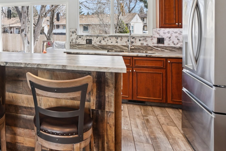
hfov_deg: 52.3
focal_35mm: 33
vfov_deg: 38.5
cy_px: 31
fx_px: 207
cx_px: 36
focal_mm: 12
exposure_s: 1/30
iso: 320
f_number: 8
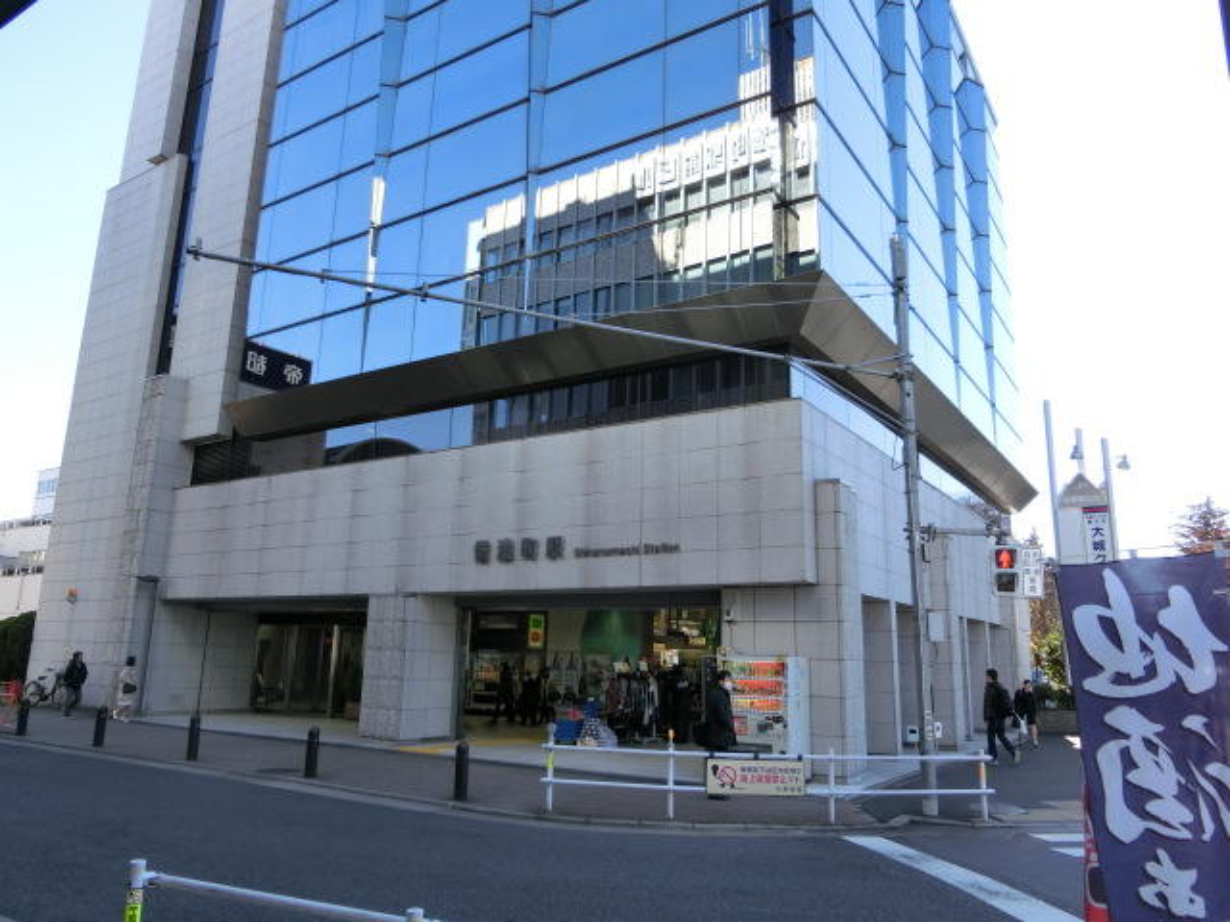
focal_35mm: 25
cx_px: 615
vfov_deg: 54.9
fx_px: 888
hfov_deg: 69.4
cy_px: 461
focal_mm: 4.5
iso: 80
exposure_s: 1/250
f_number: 3.5
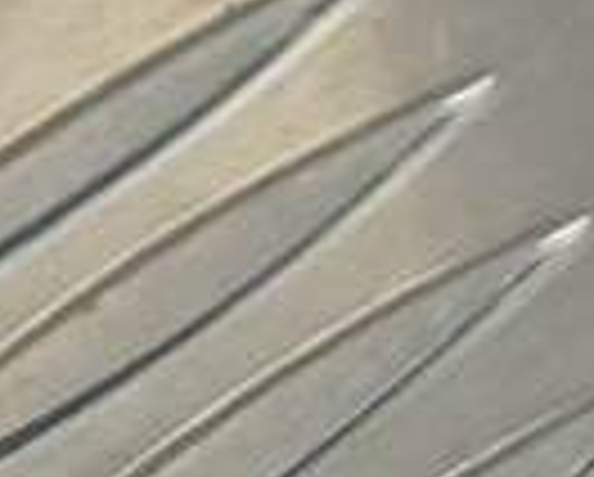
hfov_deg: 7.8
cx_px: 1976
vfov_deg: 6.6
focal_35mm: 204
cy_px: -1170
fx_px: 3592
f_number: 1.6
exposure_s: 1/50
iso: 86
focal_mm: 4.11
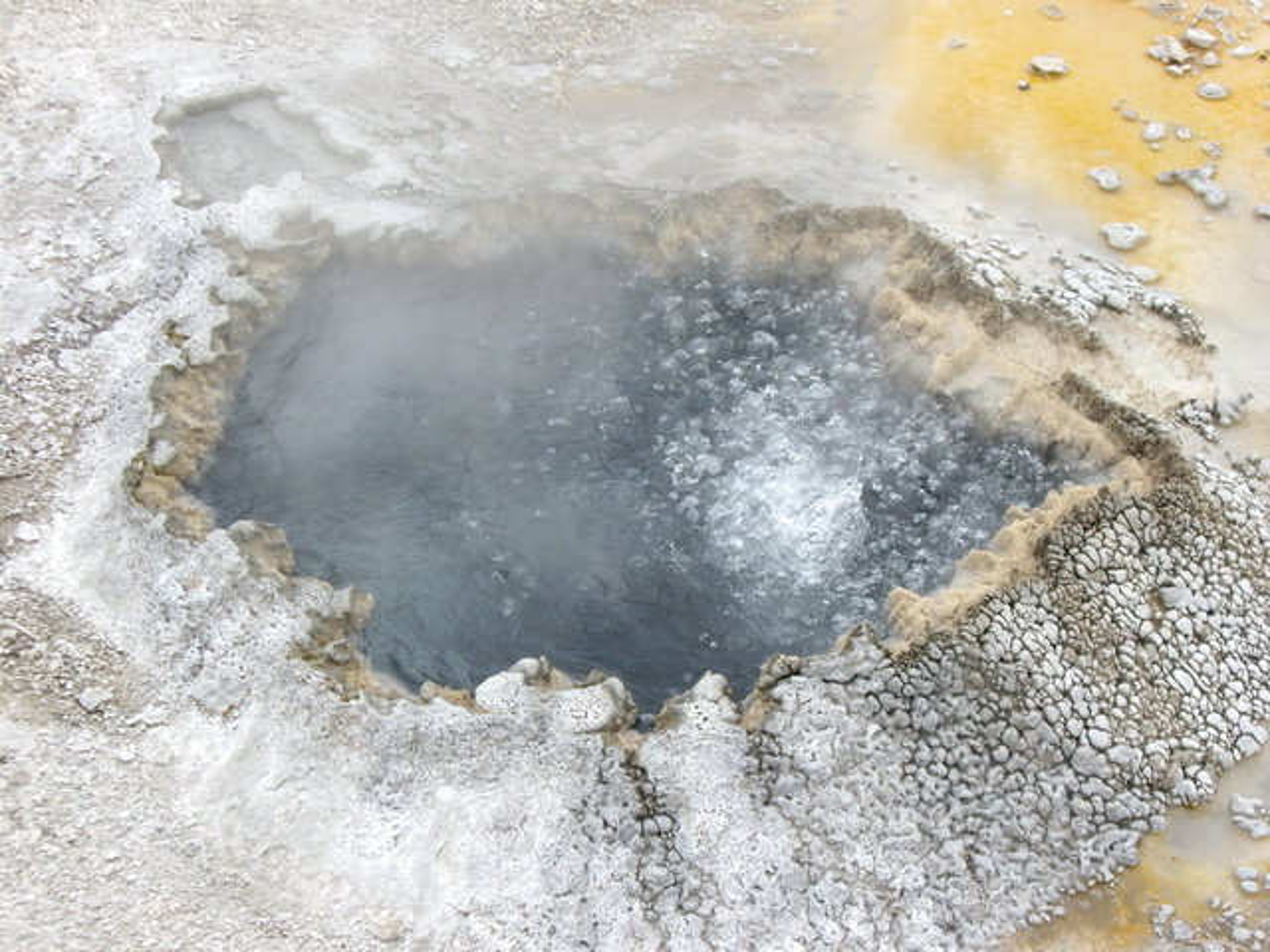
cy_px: 476
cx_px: 635
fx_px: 2898
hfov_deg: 24.7
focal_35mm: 79
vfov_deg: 18.7
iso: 100
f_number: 4.1
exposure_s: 1/250
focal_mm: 12.8
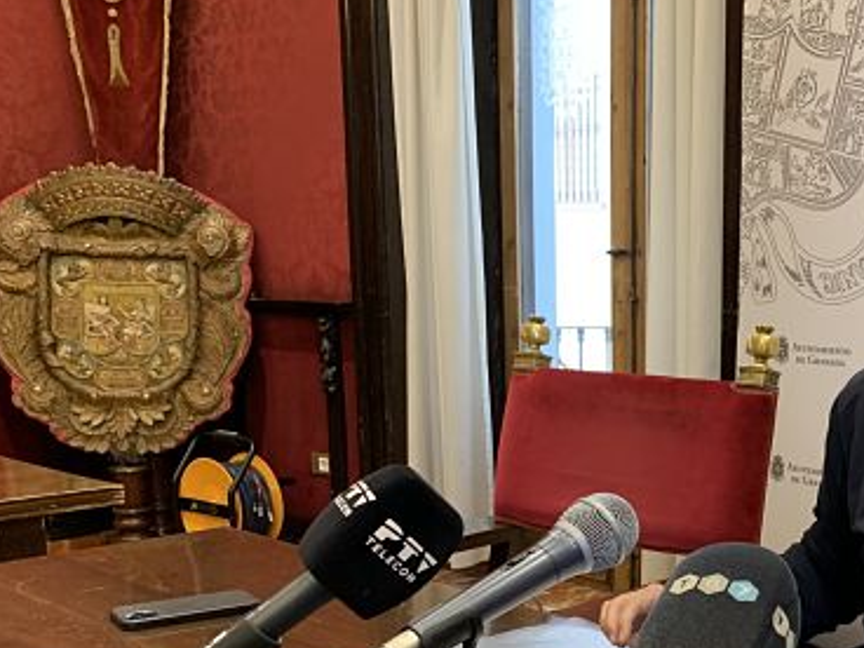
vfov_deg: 30.2
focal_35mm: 47
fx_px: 1173
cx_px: 771
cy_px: 511
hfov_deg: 37.8
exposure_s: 1/50
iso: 200
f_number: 1.8
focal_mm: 4.25
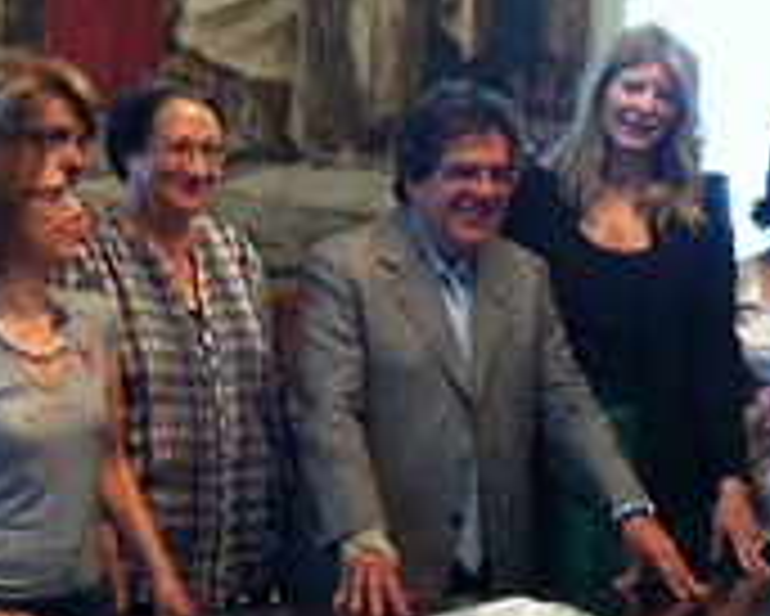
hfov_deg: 22.5
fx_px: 1915
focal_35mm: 84
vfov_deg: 18.3
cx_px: 200
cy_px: 304
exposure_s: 1/15
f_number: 2.8
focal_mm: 3.85
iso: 320
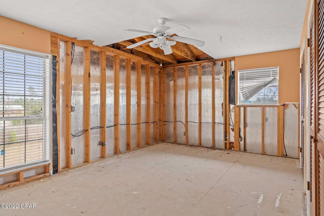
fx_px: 189
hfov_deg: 81.2
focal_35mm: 21
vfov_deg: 59.5
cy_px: 108
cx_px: 162
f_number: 8
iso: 1000
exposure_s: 1/6
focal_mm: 21
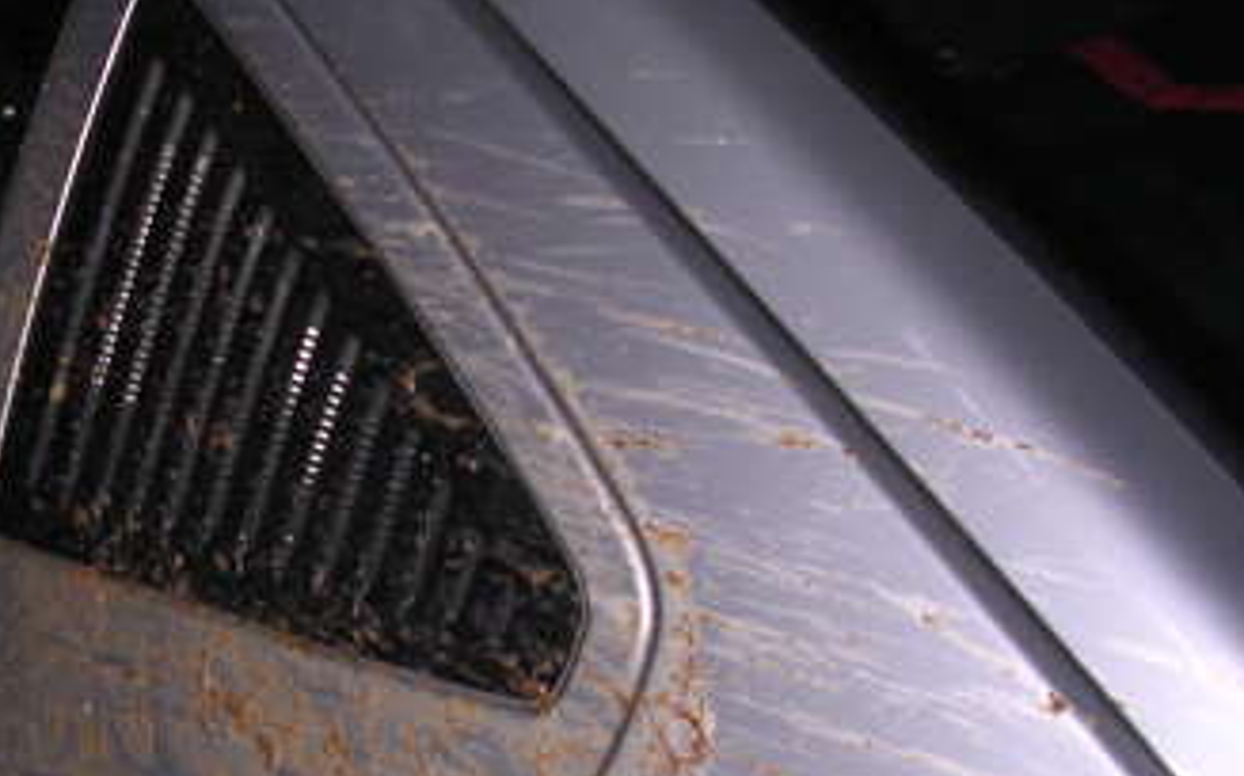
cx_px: 278
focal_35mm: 74
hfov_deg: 27.4
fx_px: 2508
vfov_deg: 17.2
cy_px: 757
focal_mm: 5.8
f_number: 2.8
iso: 100
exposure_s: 1/60.1
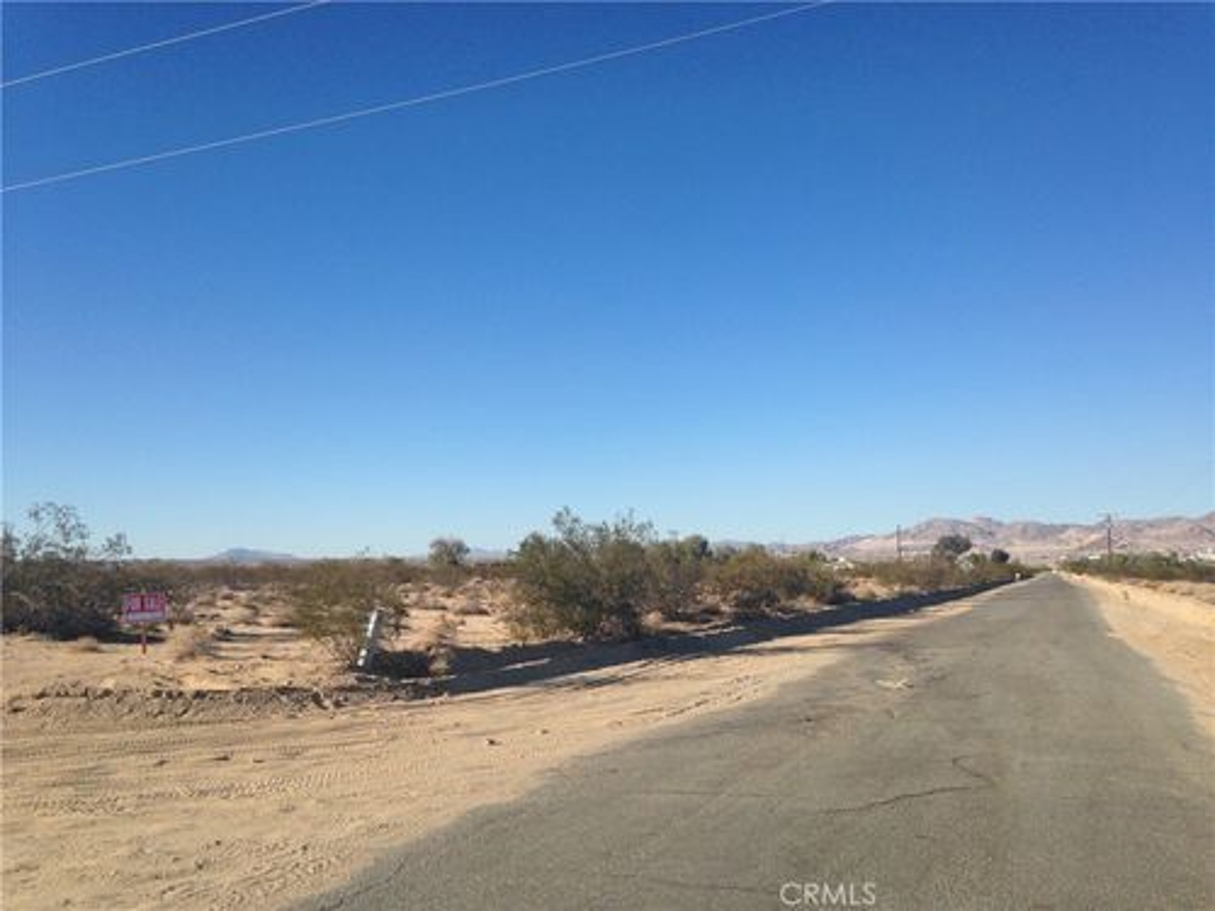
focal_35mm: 33
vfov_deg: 42.9
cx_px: 608
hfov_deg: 55.4
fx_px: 1158
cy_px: 456
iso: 50
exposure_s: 1/2008
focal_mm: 4.12
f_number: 2.4
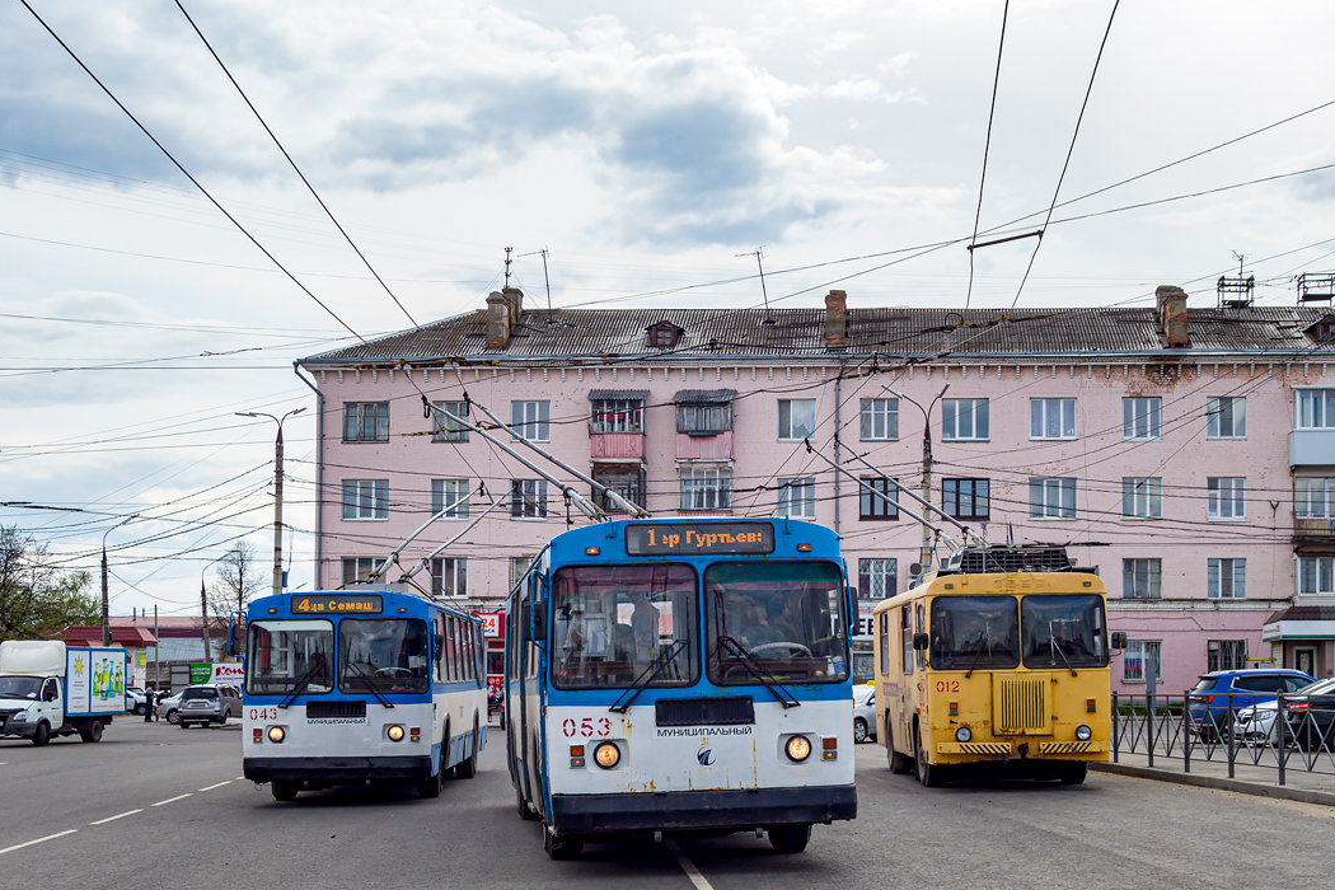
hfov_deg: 35.6
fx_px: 2077
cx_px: 708
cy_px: 483
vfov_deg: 24.2
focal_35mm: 56
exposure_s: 1/320
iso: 80
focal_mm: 18.02
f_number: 7.1
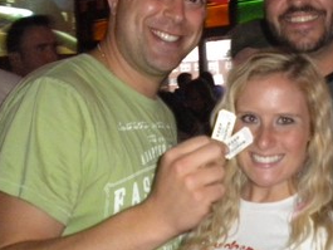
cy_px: 146
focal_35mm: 66
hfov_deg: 28.7
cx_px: 270
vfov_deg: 22.2
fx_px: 635
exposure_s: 1/30
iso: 800
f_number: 3.1
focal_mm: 6.3
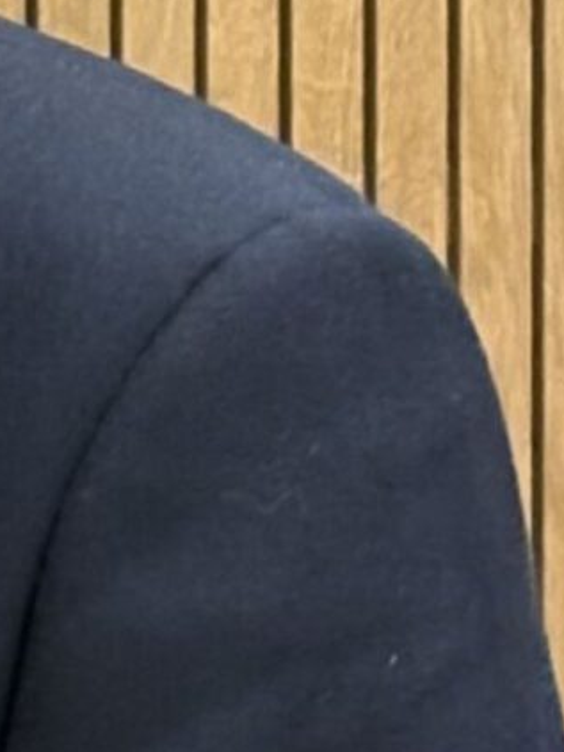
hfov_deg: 4.6
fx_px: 6847
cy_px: 532
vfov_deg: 6.3
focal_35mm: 315
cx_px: -705
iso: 250
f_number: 1.6
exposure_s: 1/25
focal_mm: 5.96
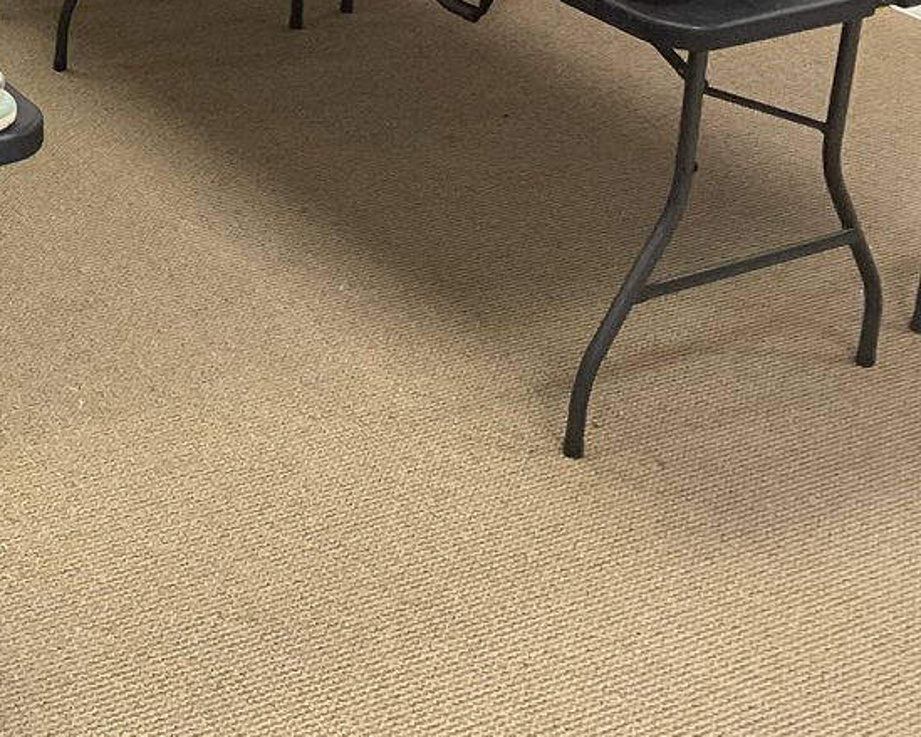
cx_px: -145
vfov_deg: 18.5
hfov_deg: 22.7
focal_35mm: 78
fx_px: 2126
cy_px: -179
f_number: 1.8
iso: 125
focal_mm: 3
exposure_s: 1/60
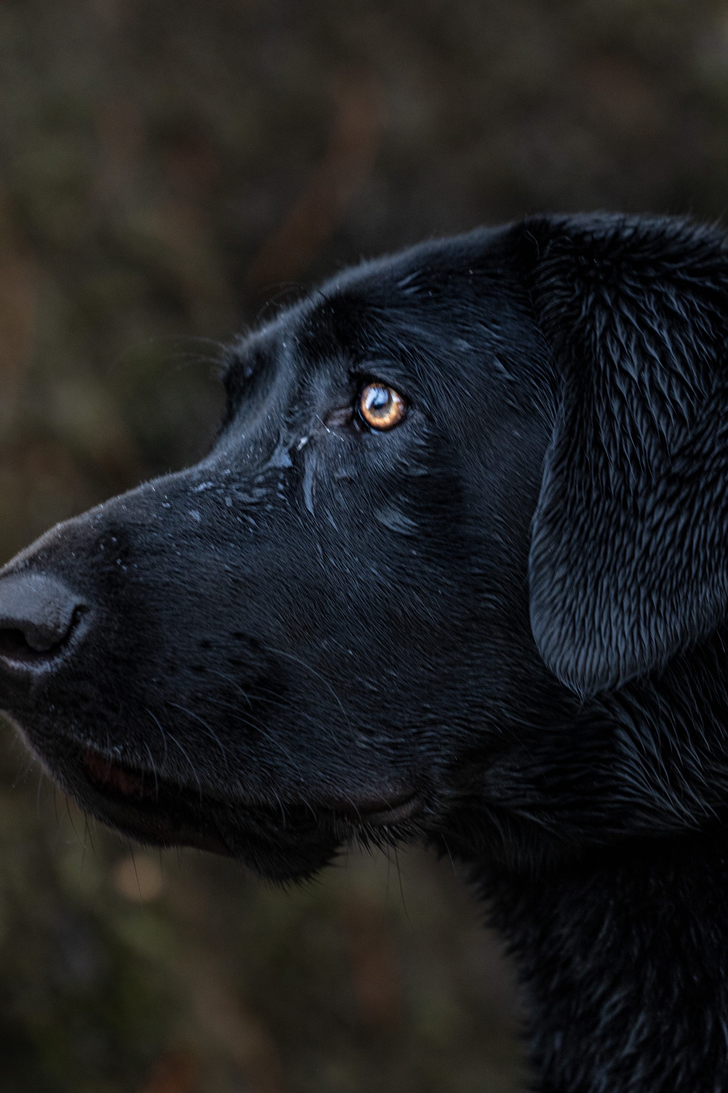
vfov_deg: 5.2
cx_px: 380
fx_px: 12073
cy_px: 618
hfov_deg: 3.5
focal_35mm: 398
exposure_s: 1/100
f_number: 5.6
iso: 1000
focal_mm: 300
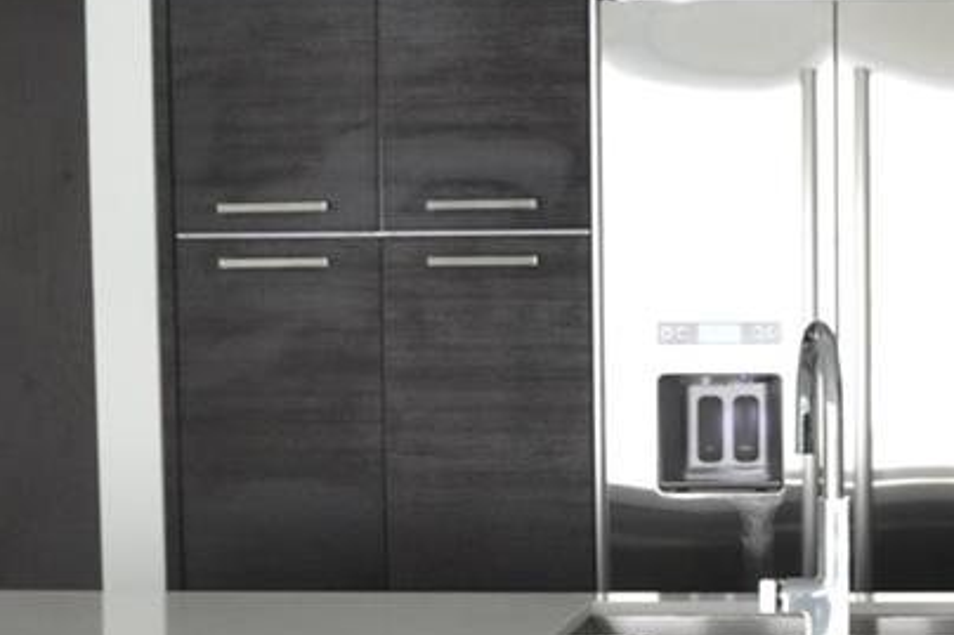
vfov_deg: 12.7
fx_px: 2834
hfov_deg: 18.7
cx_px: 888
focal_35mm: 107
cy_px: 545
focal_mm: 18
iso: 400
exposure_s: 1/80
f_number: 4.5
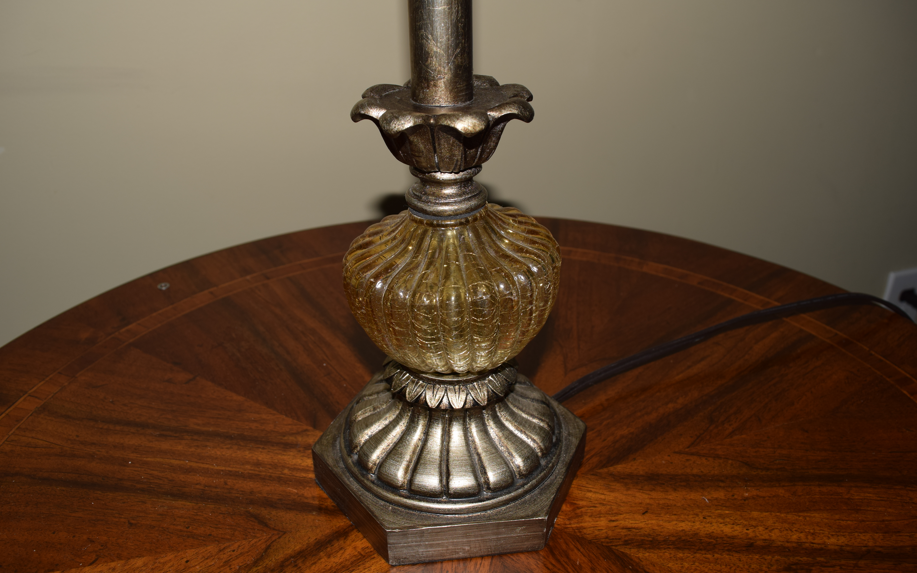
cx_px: 455
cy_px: 274
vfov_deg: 40.6
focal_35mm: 31
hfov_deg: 61.2
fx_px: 775
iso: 100
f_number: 8
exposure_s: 1/60
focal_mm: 20
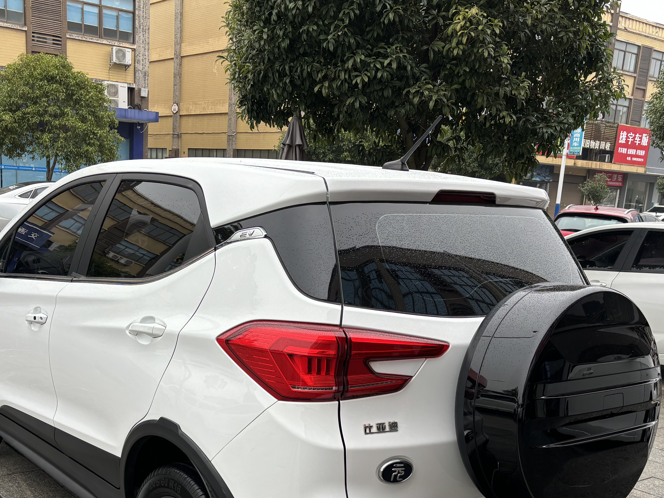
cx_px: 300
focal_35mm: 42
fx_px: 806
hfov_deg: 44.7
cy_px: 389
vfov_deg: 33.5
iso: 50
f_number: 1.6
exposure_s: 1/608
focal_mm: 5.96
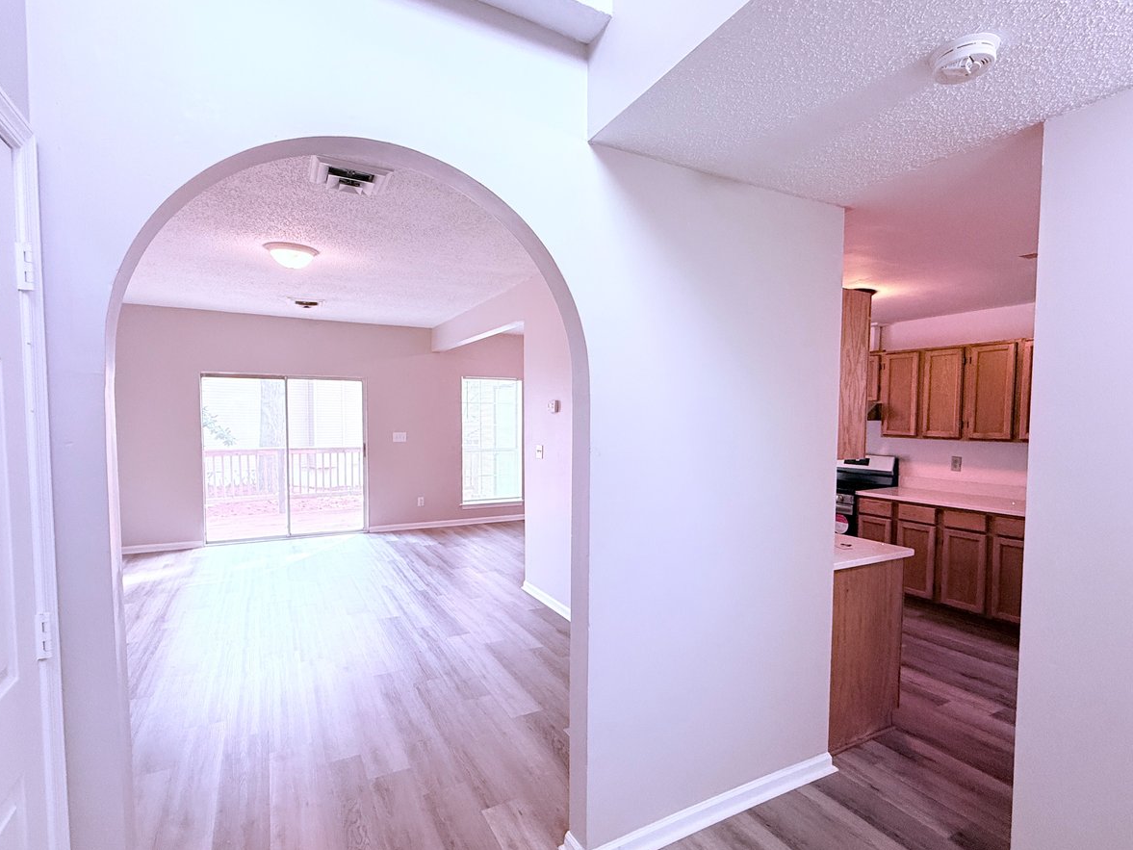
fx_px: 589
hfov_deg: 87.7
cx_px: 598
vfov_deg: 71.5
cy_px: 453
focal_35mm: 18
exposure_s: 1/120
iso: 250
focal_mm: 2.22
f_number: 2.2
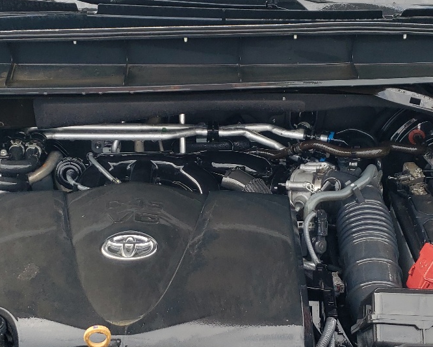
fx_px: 782
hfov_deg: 30.9
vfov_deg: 25.0
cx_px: 204
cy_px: 181
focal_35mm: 61
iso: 50
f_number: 1.5
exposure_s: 1/435
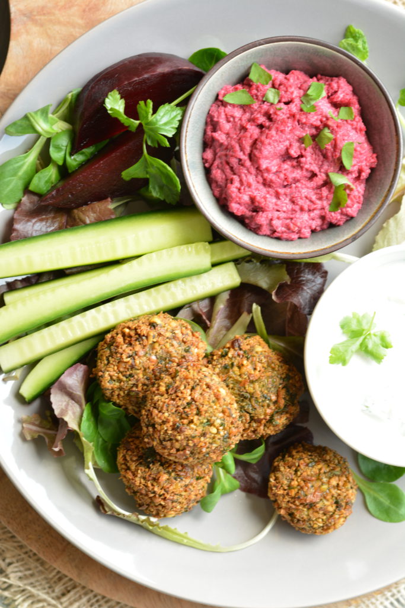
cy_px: 304
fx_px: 2657
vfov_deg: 13.0
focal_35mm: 158
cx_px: 202
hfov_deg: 8.7
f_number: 7.1
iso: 200
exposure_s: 1/15
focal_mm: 105
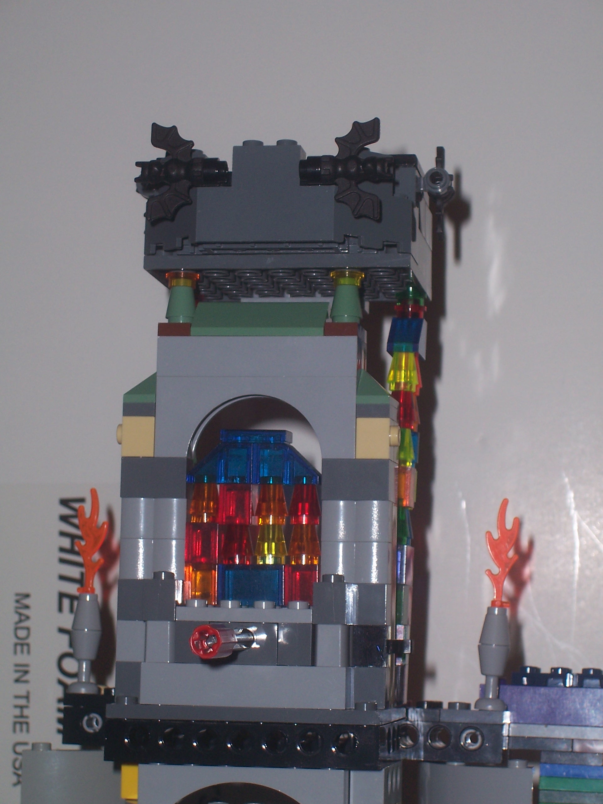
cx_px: 302
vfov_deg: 19.3
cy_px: 402
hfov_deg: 14.5
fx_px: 2369
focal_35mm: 102
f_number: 4.6
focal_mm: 16.8
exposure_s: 1/90
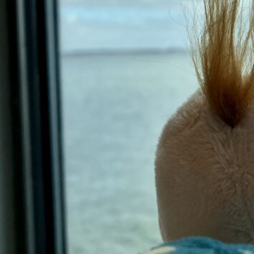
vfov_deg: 23.5
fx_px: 589
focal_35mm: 71
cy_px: 16
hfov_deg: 23.2
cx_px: 263
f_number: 1.8
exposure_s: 1/694
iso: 32
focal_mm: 3.99
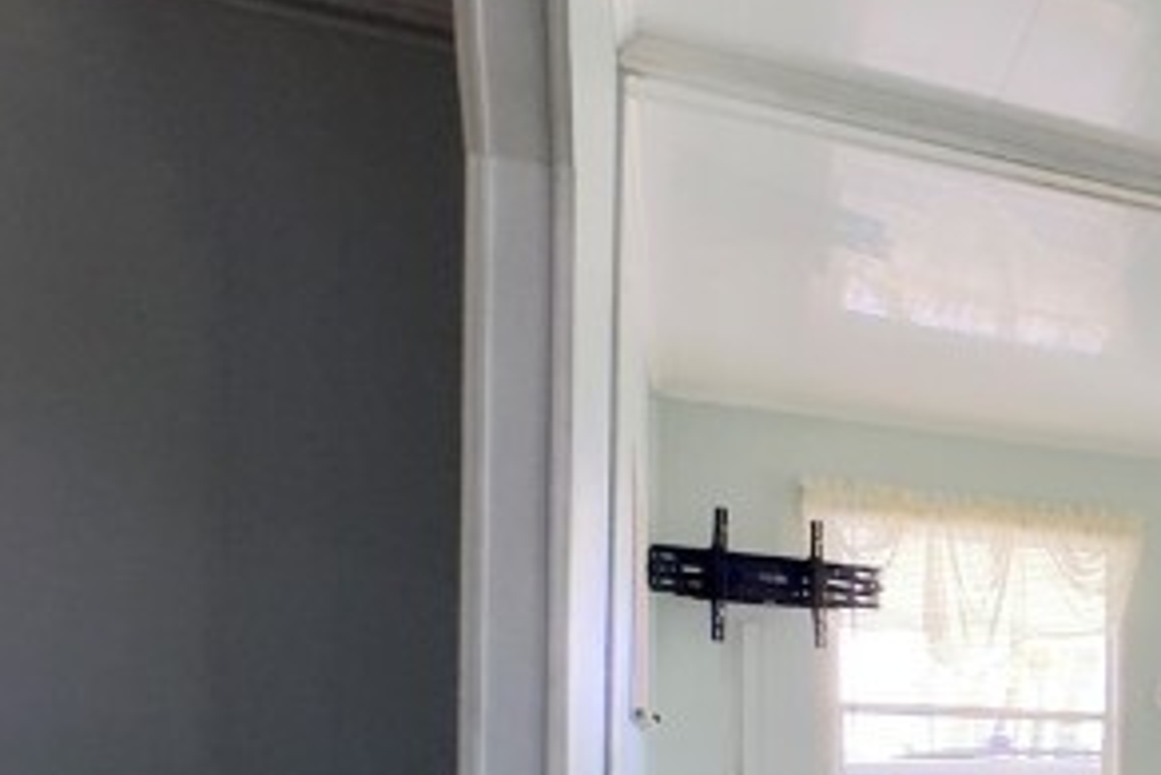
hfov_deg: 24.5
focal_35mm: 51
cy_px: 835
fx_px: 1645
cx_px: 1928
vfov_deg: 24.8
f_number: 2.2
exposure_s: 1/60
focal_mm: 2.22
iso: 400
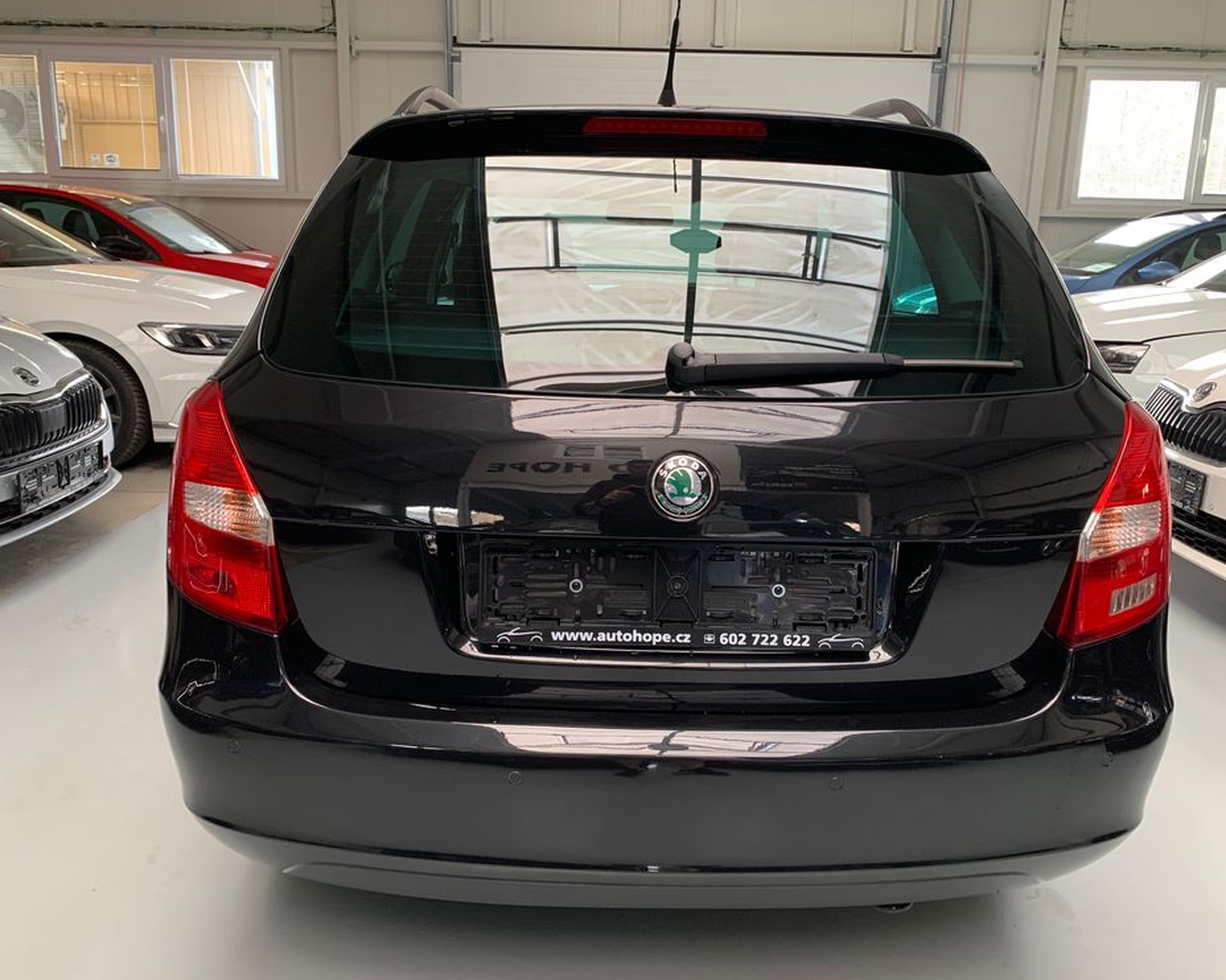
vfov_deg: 51.5
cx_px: 617
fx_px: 1016
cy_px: 478
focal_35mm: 28
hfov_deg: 62.2
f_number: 1.8
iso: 125
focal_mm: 4.25
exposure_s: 1/60
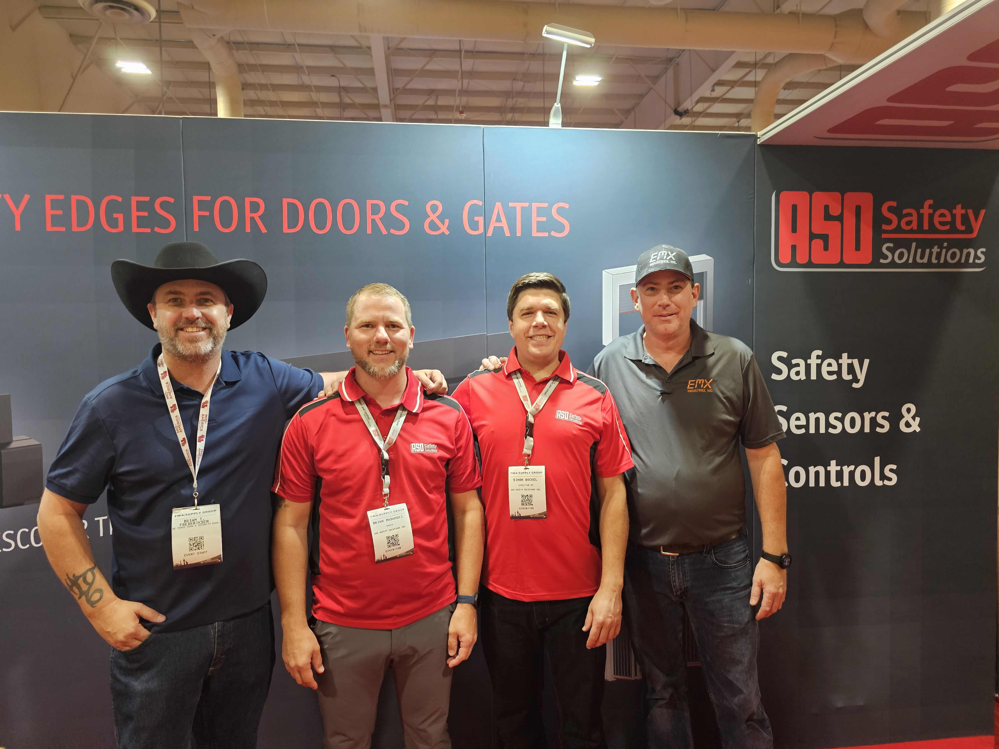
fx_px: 664
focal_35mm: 23
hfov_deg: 73.9
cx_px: 500
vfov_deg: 58.9
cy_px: 374
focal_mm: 6.3
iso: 640
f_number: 1.7
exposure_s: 1/120
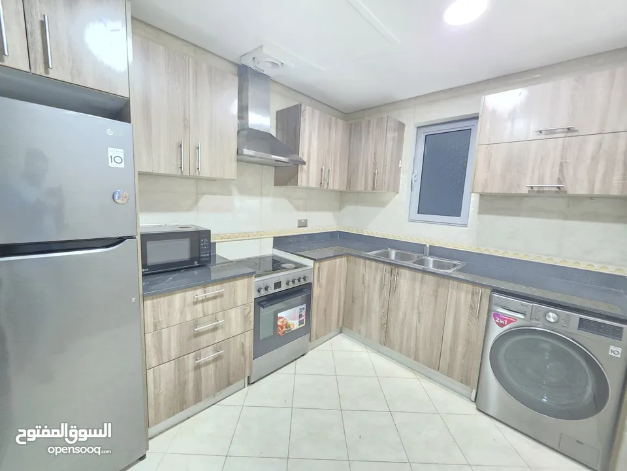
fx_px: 235
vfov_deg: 89.9
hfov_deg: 106.2
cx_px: 314
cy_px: 236
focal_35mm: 13
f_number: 1.9
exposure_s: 1/33.3
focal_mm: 2.2
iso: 1000
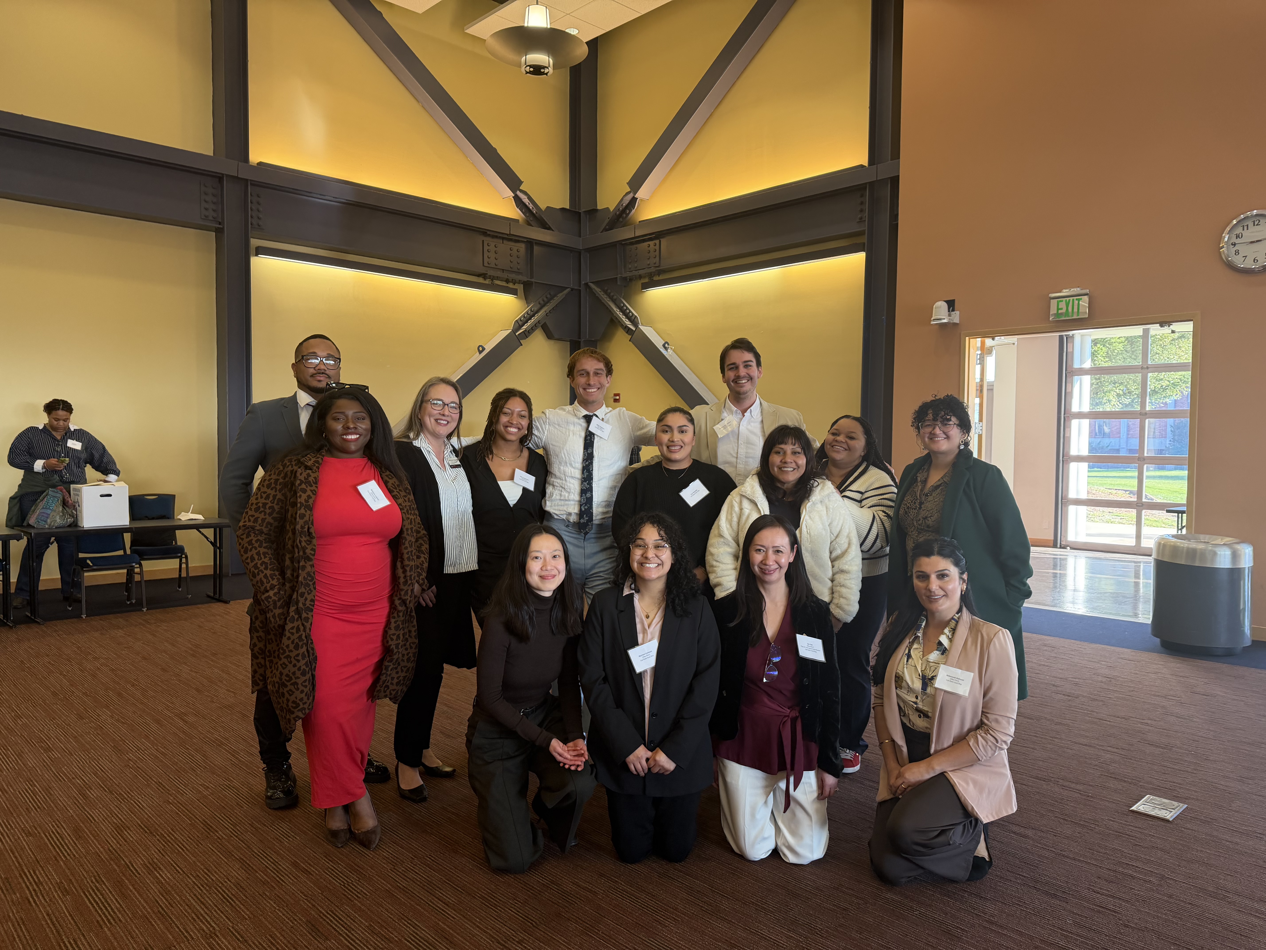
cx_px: 633
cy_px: 475
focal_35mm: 24
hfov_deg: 71.6
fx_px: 878
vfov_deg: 56.8
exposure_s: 1/127
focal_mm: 6.76
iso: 200
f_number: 1.78
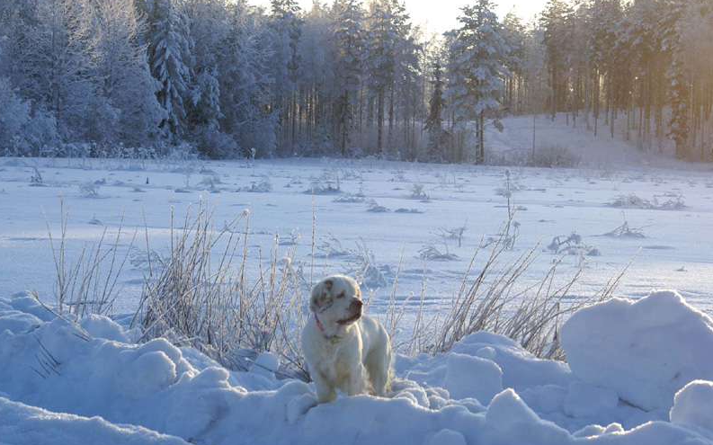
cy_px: 229
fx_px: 2098
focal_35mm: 108
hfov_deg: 19.3
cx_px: 355
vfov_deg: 12.1
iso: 100
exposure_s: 1/200
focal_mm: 70
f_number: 7.1
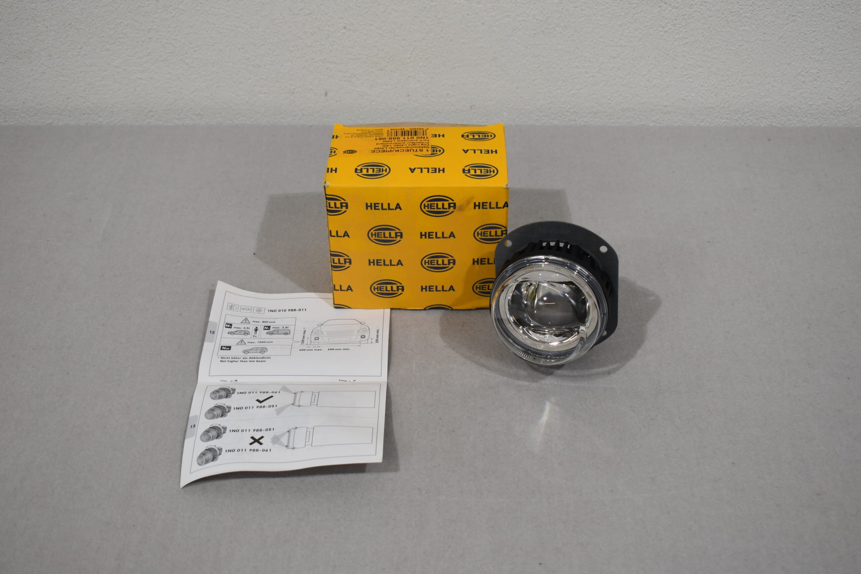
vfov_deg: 28.9
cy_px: 287
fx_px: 1112
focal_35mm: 46
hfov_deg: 42.3
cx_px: 430
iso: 360
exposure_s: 1/125
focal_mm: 31
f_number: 5.6
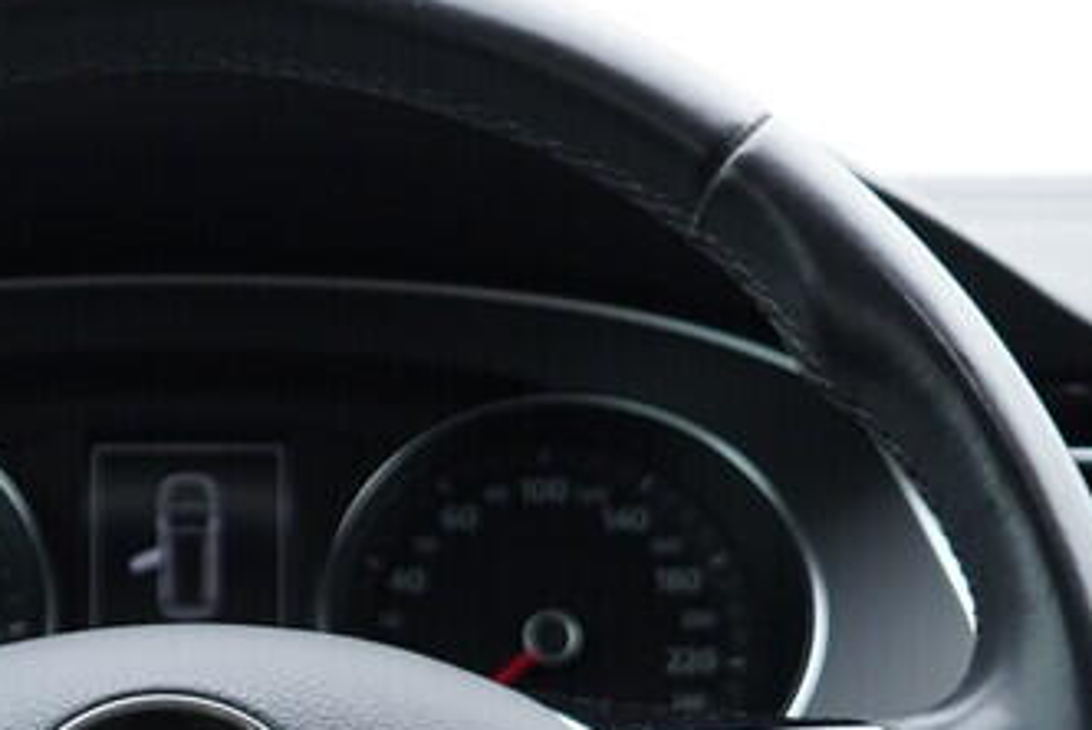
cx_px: 141
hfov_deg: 18.2
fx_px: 3370
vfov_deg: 12.0
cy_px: 949
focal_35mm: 111
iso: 200
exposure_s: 1/40
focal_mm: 24
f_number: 2.8
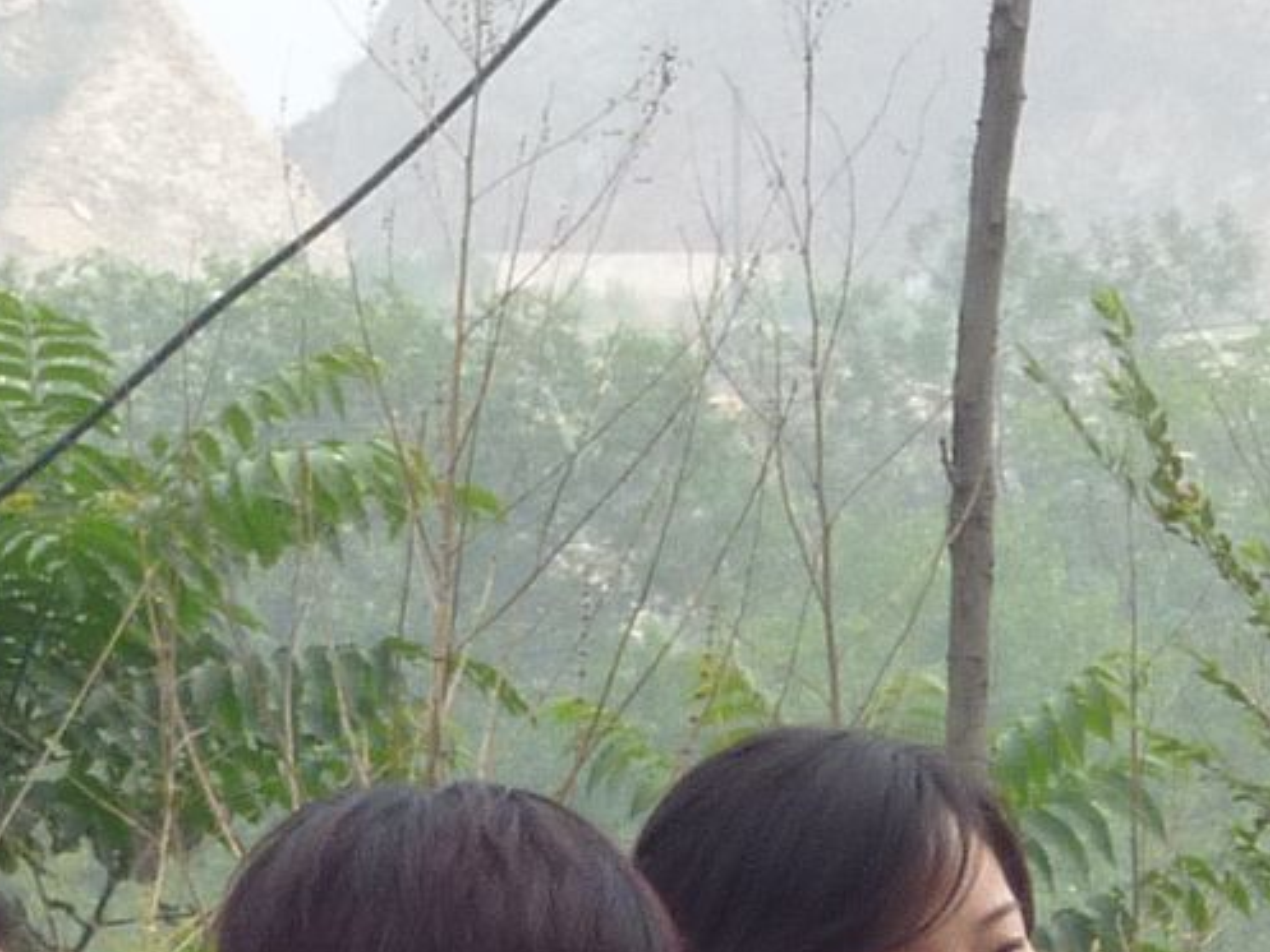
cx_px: 741
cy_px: 1177
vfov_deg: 2.3
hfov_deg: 3.1
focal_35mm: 649
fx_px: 23816
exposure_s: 1/125
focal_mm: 20
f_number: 6.5
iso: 100
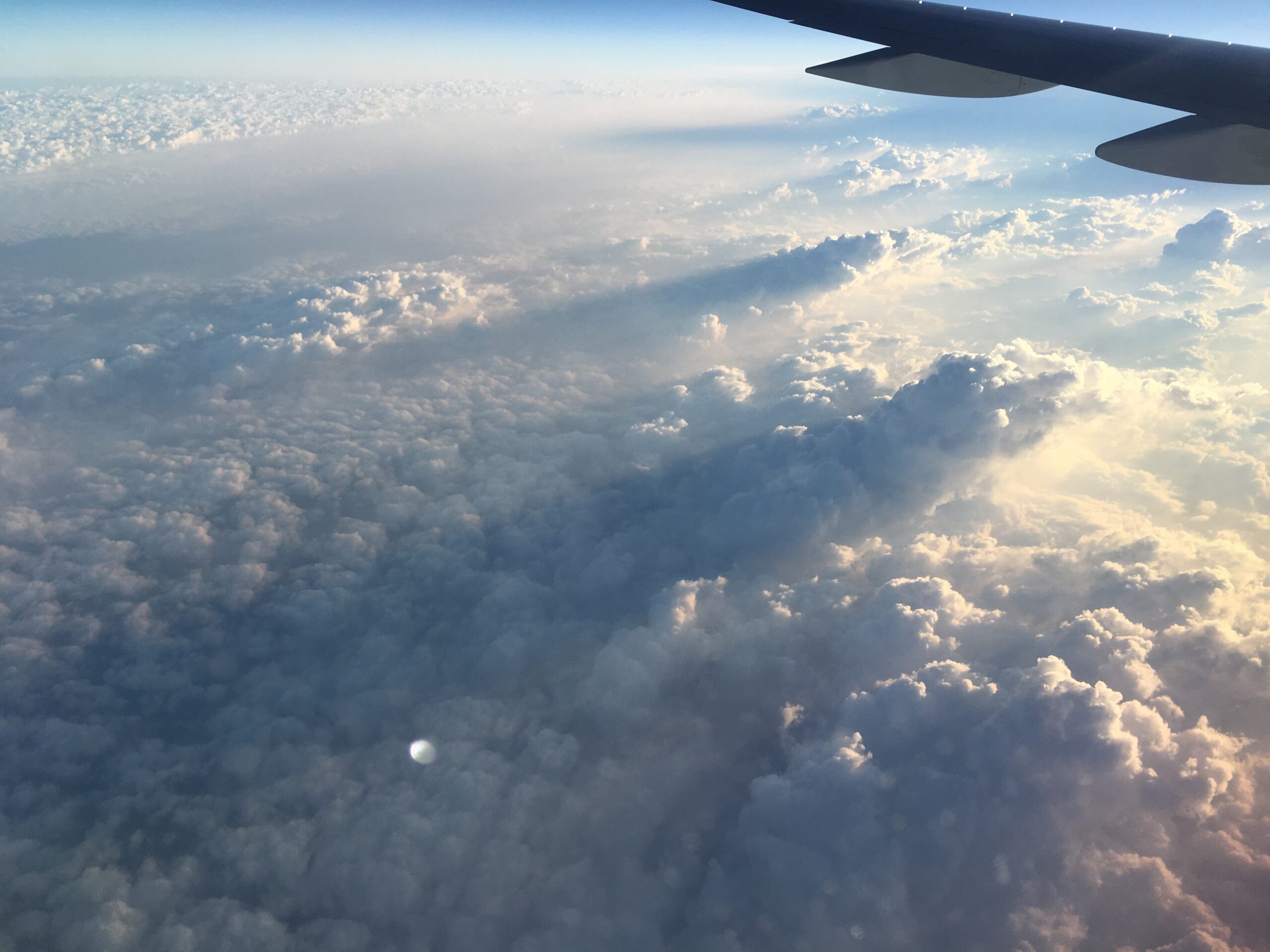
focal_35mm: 29
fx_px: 1064
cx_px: 635
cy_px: 476
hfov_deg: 61.7
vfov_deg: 48.2
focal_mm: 4.15
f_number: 2.2
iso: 25
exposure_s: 1/999
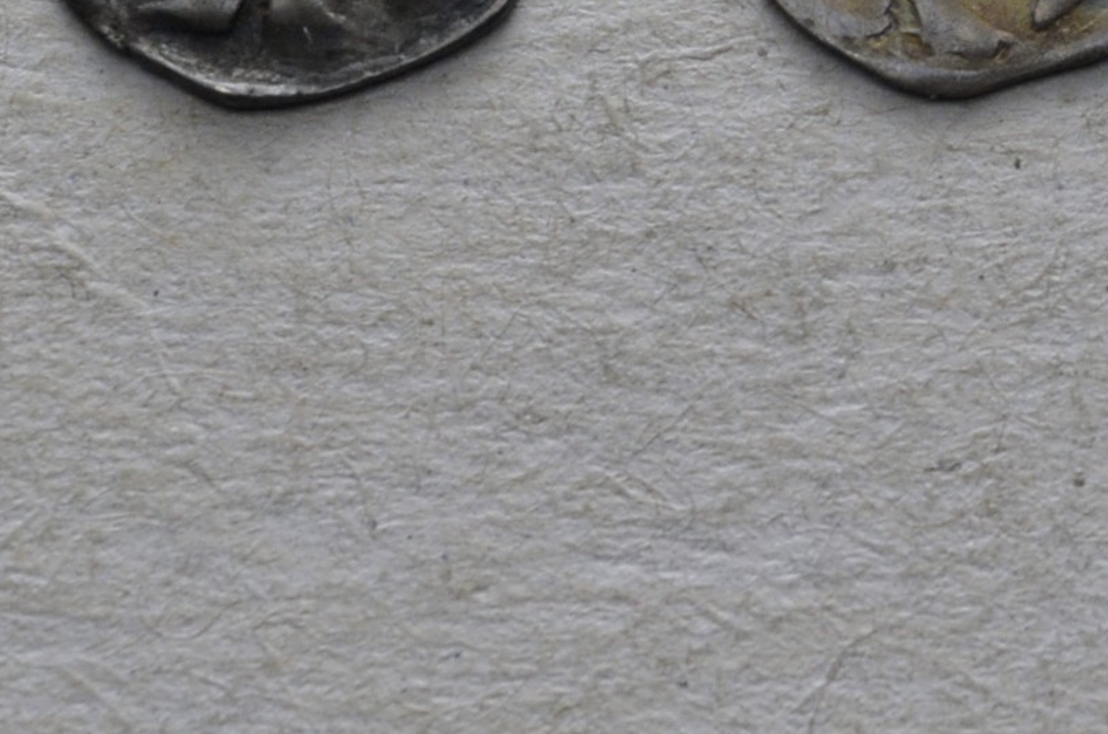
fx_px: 7725
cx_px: 1028
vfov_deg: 5.4
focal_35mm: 252
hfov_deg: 8.2
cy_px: -257
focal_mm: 55
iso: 400
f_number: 14
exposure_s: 1/250
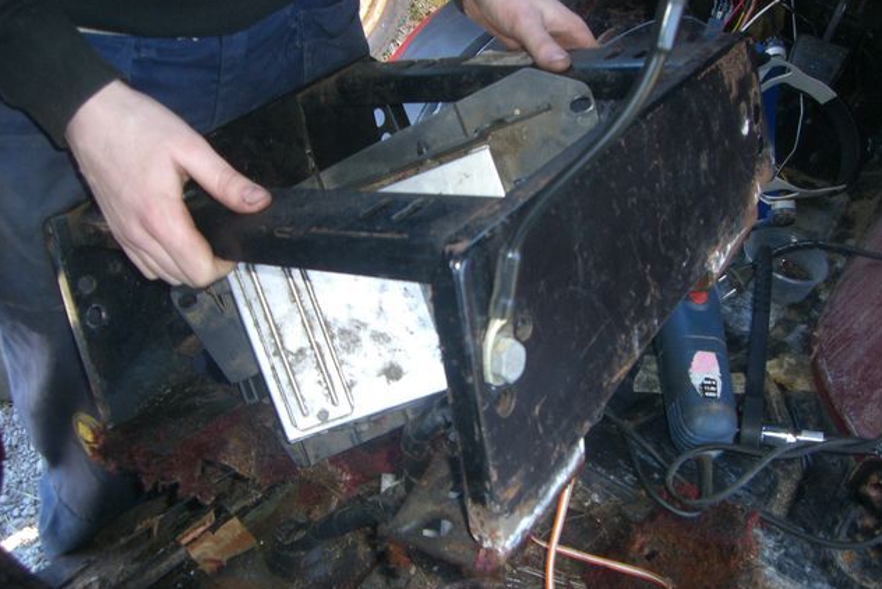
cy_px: 327
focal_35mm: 40
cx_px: 440
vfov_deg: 33.4
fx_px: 980
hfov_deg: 48.4
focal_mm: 6.2
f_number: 2.7
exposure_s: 1/60
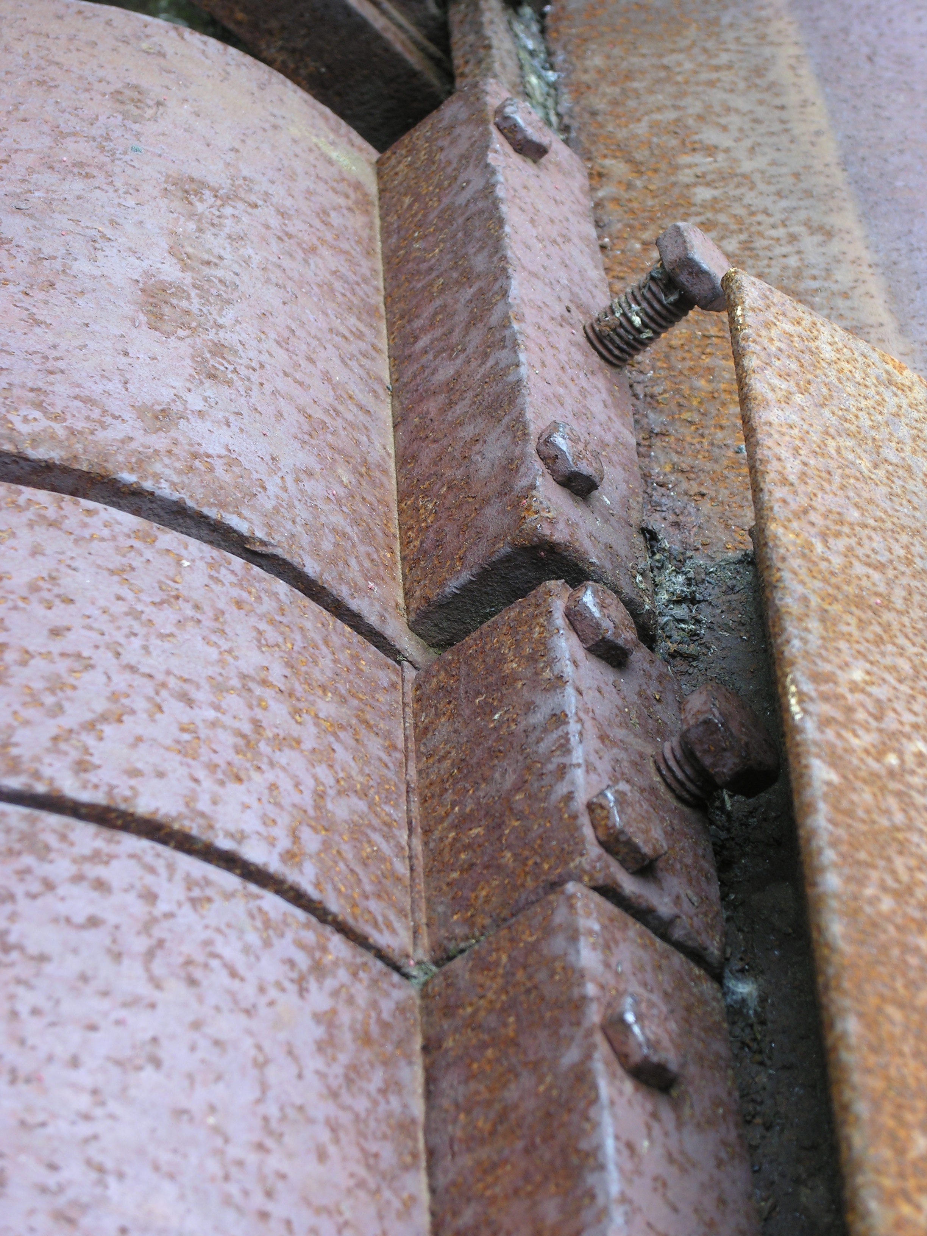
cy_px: 618
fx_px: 3035
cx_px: 464
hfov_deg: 17.4
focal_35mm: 85
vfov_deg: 23.0
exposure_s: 1/48.6
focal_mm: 21.6
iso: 50
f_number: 5.5
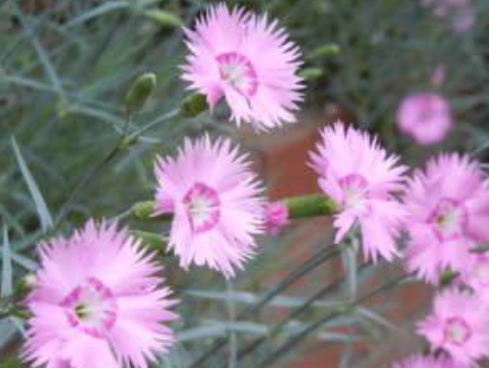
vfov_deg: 12.4
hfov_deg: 16.5
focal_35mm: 119
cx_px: 333
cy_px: 272
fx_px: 1683
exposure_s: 1/234
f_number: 4.3
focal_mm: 13.9
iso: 160
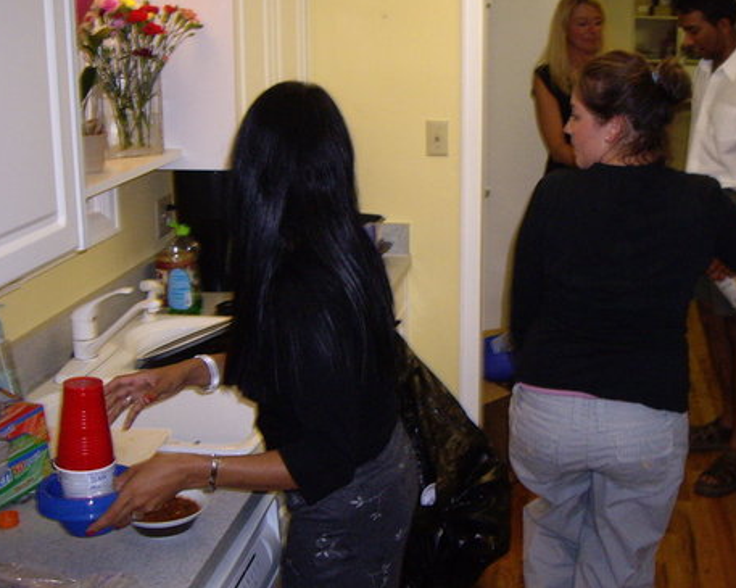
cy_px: 227
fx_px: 1132
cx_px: 498
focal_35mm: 52
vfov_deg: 29.0
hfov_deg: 35.6
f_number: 2.7
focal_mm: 6.2
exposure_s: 1/40
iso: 200
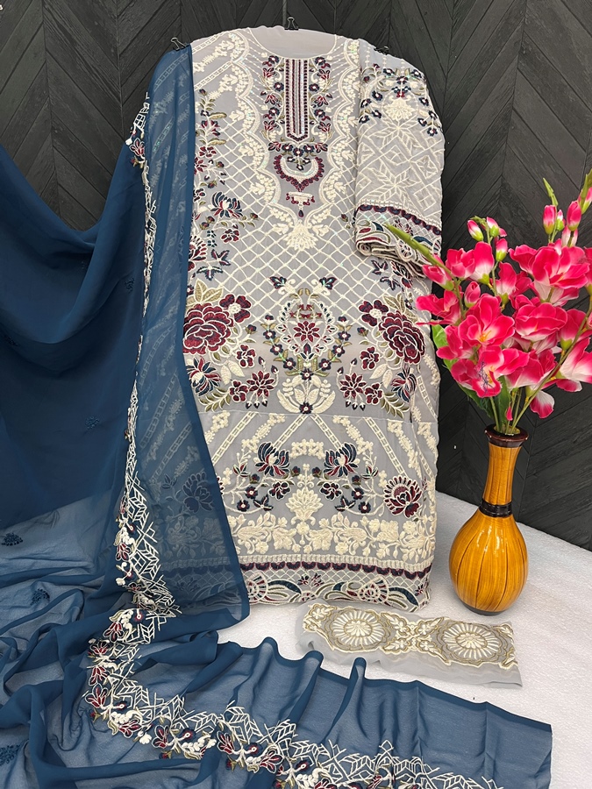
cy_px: 394
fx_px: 593
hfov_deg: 53.1
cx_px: 296
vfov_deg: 67.3
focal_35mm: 26
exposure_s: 1/50
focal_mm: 5.1
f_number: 1.6
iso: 80
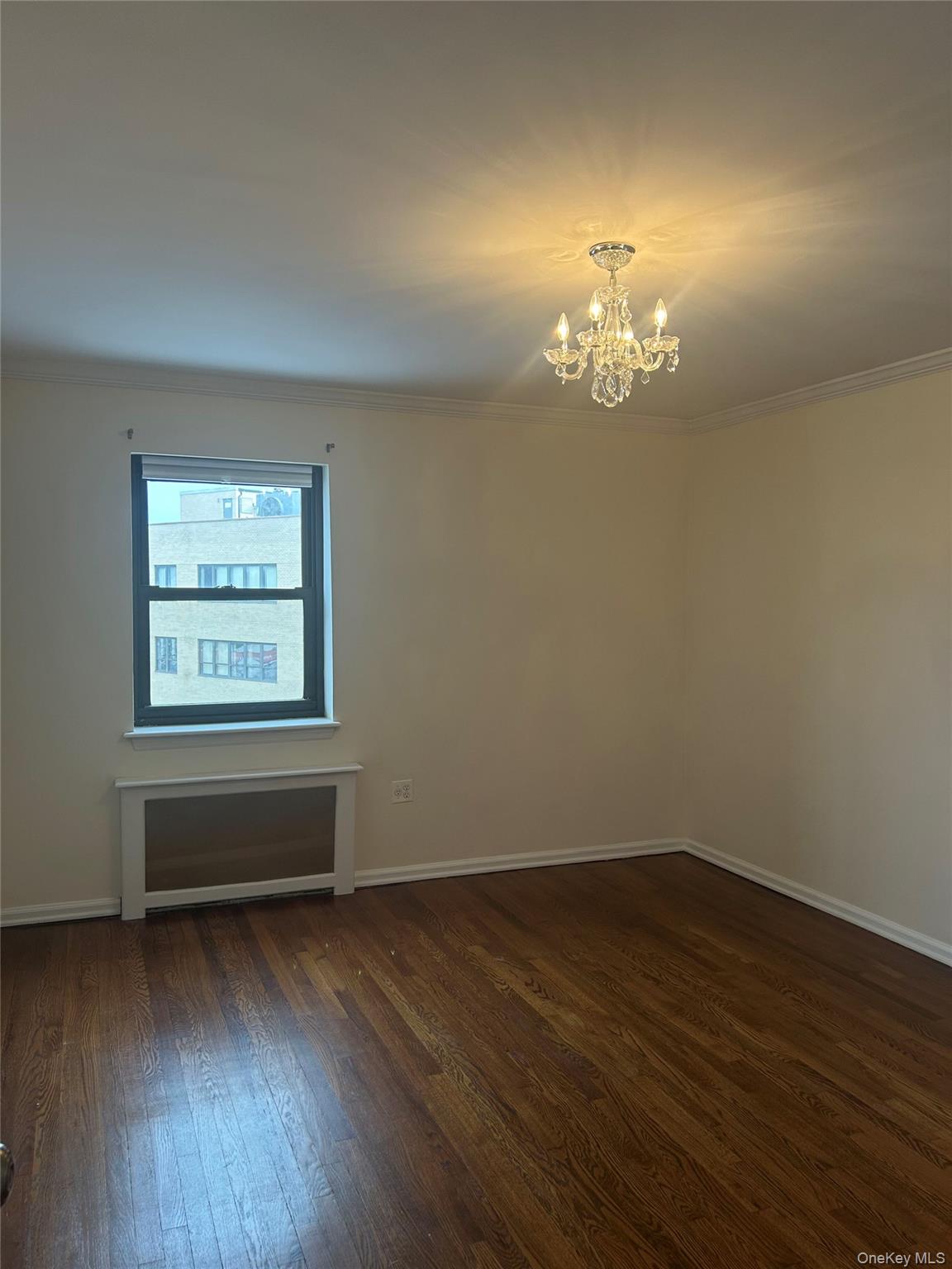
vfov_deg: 67.3
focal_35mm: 26
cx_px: 476
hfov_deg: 53.1
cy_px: 634
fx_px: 953
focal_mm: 5.7
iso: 32
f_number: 1.5
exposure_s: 1/124
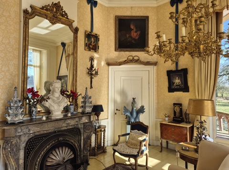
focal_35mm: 23
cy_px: 85
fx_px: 152
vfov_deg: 58.7
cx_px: 114
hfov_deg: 74.0
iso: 25
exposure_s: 1/283
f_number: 1.8
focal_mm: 5.4
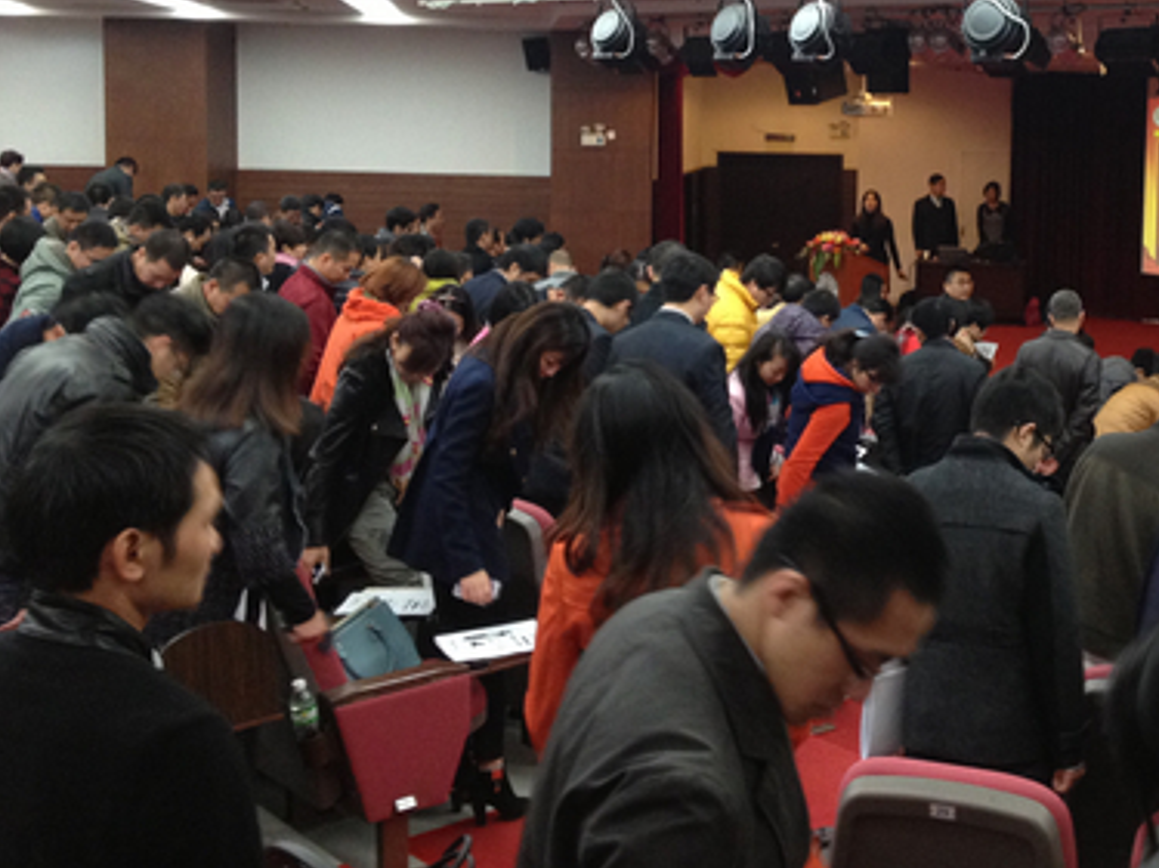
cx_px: 893
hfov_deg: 33.6
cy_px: 229
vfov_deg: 25.8
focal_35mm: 56
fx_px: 1874
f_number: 2.4
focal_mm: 4.28
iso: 200
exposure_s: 1/20
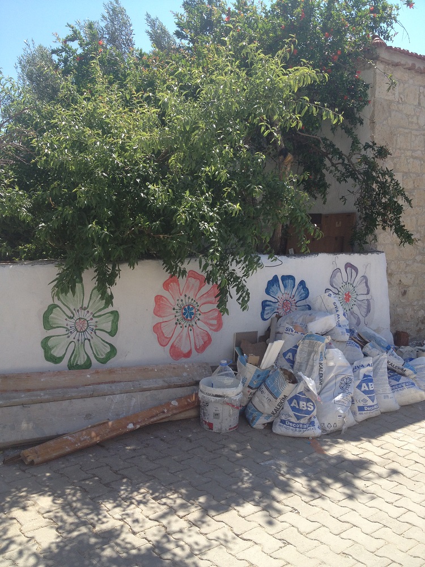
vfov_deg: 52.6
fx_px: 573
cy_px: 284
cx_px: 212
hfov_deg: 40.7
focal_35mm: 35
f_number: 2.4
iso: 50
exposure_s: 1/1022
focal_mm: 4.28
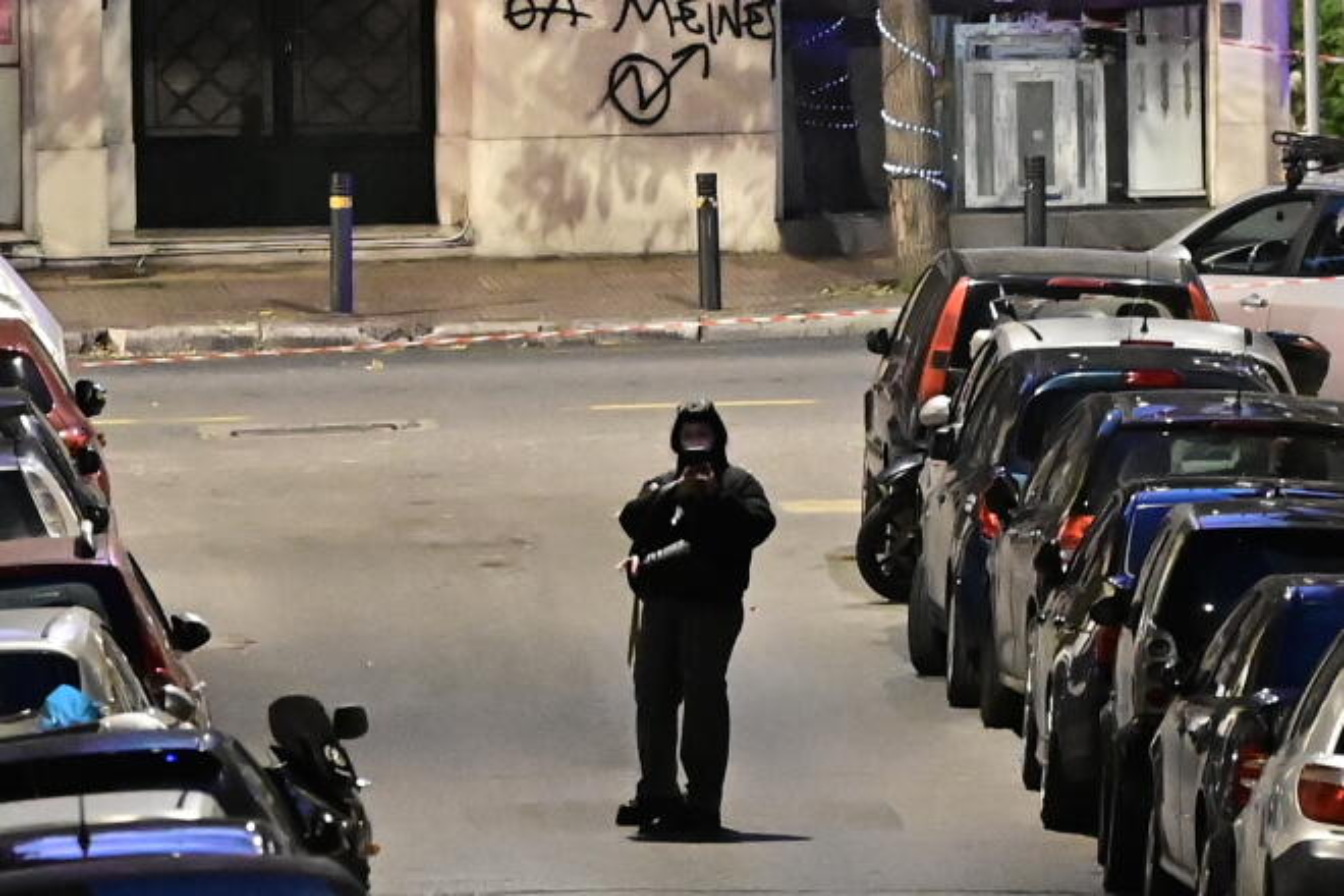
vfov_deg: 6.9
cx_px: 672
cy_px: 448
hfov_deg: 10.3
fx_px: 7466
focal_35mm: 200
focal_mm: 200
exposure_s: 1/80
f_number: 4
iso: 3200
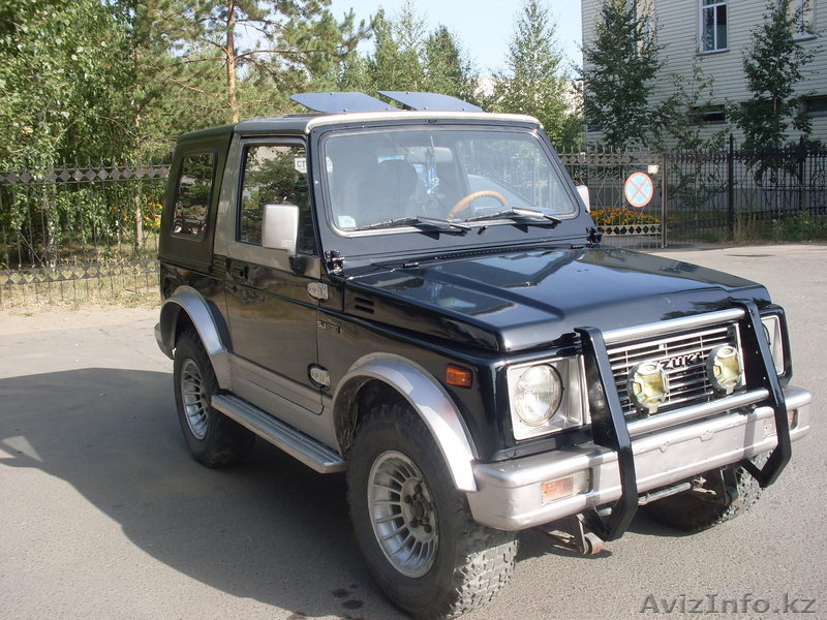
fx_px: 908
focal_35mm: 38
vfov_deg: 37.7
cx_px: 414
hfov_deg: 49.0
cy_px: 310
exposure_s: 1/90
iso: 80
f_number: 8.4
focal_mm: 6.3
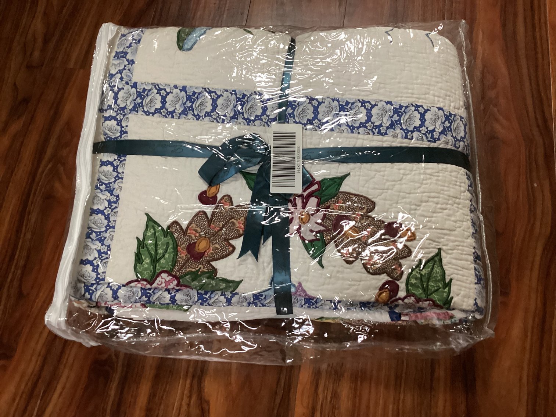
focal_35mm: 31
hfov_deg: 58.3
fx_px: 498
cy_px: 208
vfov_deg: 45.4
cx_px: 278
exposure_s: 1/40
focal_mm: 3.3
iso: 320
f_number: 2.4
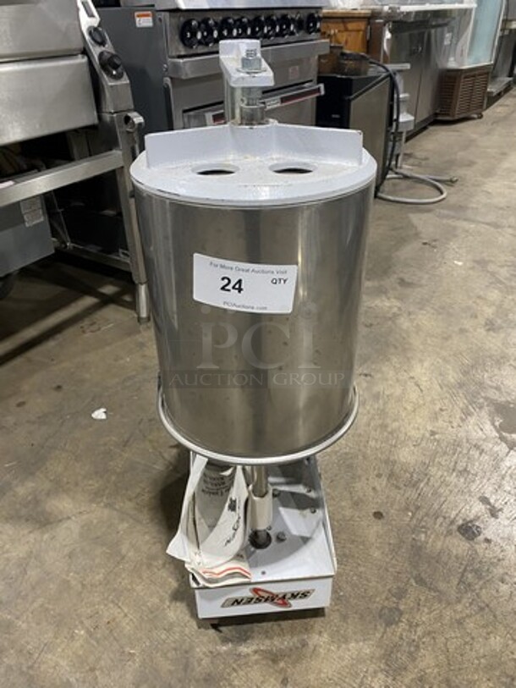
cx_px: 258
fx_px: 517
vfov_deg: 67.3
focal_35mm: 26
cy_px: 344
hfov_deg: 53.1
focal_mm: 4.25
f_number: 1.8
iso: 200
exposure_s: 1/60
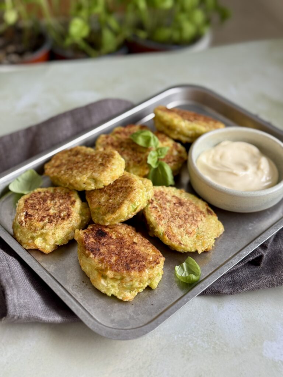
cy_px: 188
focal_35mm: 48
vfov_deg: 39.7
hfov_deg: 30.3
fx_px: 523
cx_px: 142
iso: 100
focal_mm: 6.76
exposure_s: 1/101
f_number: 1.78
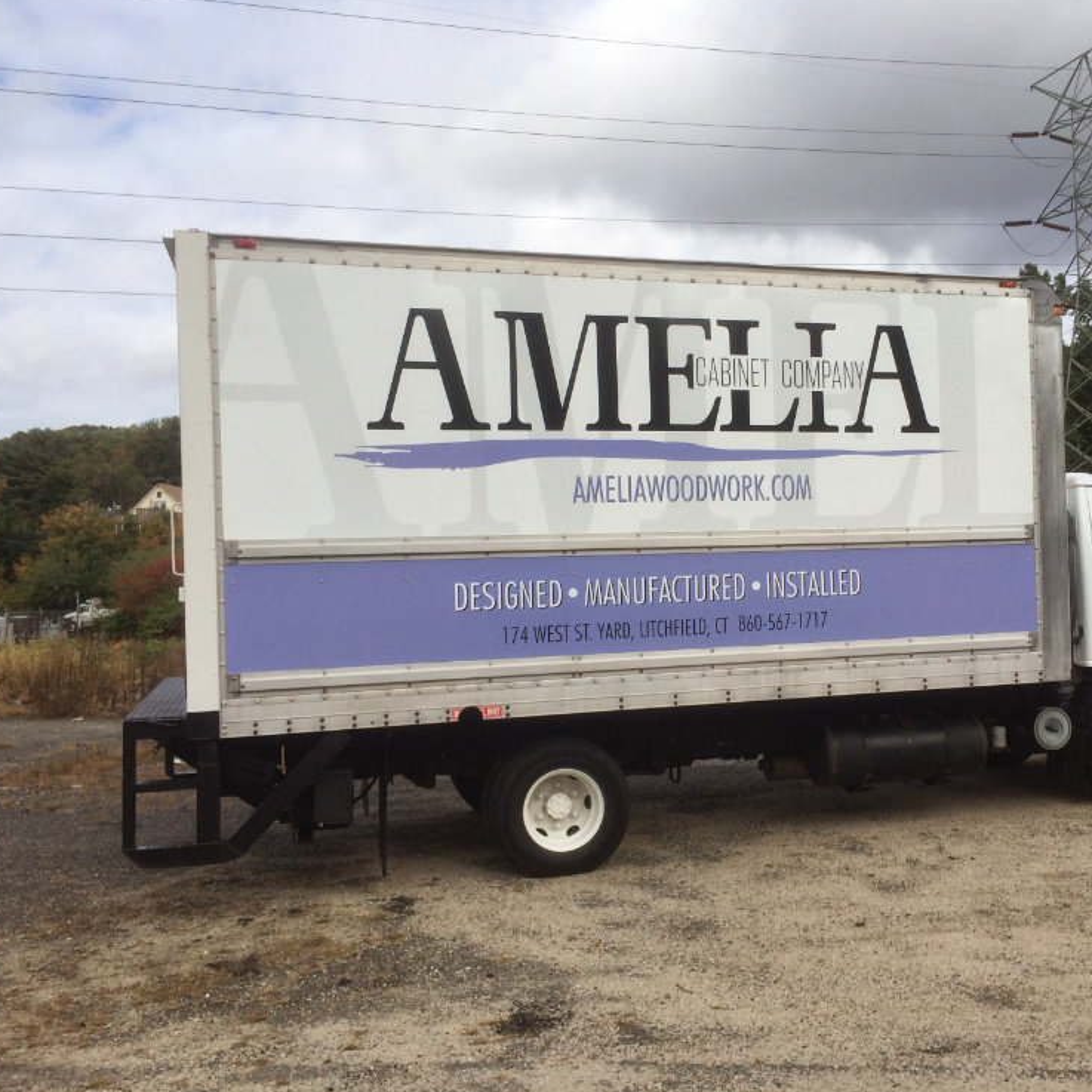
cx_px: 720
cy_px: 547
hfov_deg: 45.4
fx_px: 1285
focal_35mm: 36
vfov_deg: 46.0
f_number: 2.2
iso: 40
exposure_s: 1/2053
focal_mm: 4.1
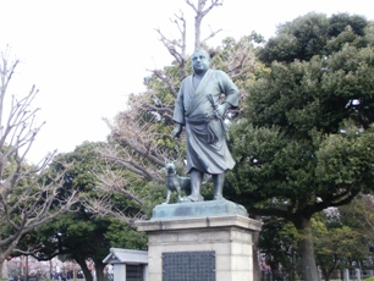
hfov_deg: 40.0
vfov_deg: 30.9
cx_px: 131
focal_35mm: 47
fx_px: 508
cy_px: 160
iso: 100
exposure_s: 1/100
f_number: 3.5
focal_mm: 6.3
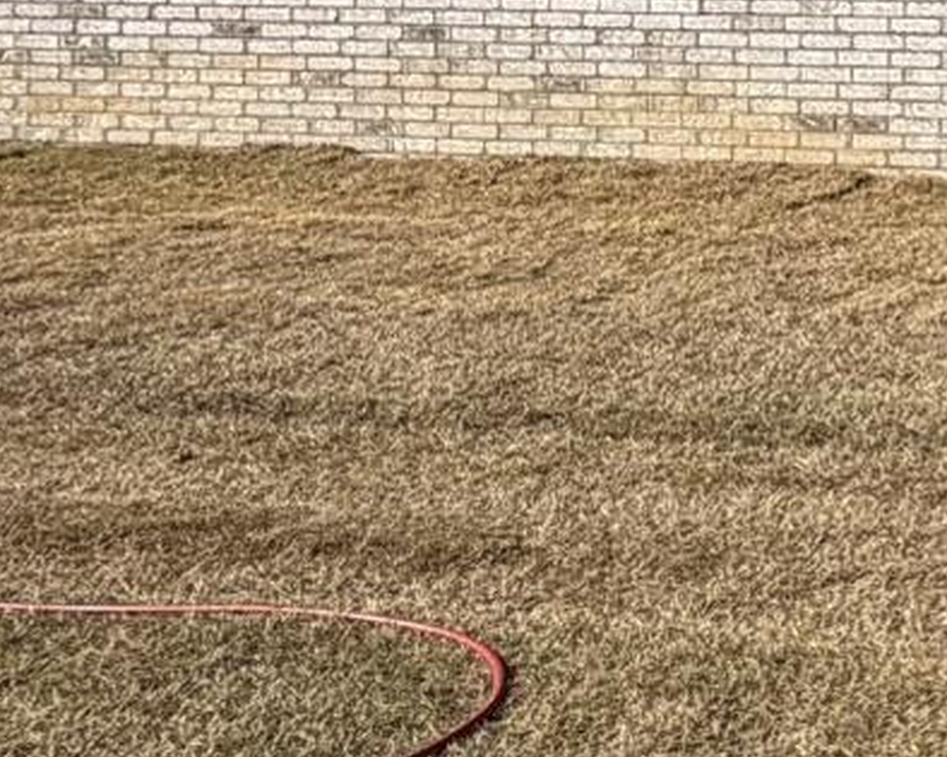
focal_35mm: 71
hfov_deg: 20.0
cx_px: 1680
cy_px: -147
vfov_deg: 20.2
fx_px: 1989
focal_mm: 2.22
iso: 20
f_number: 2.2
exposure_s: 1/770
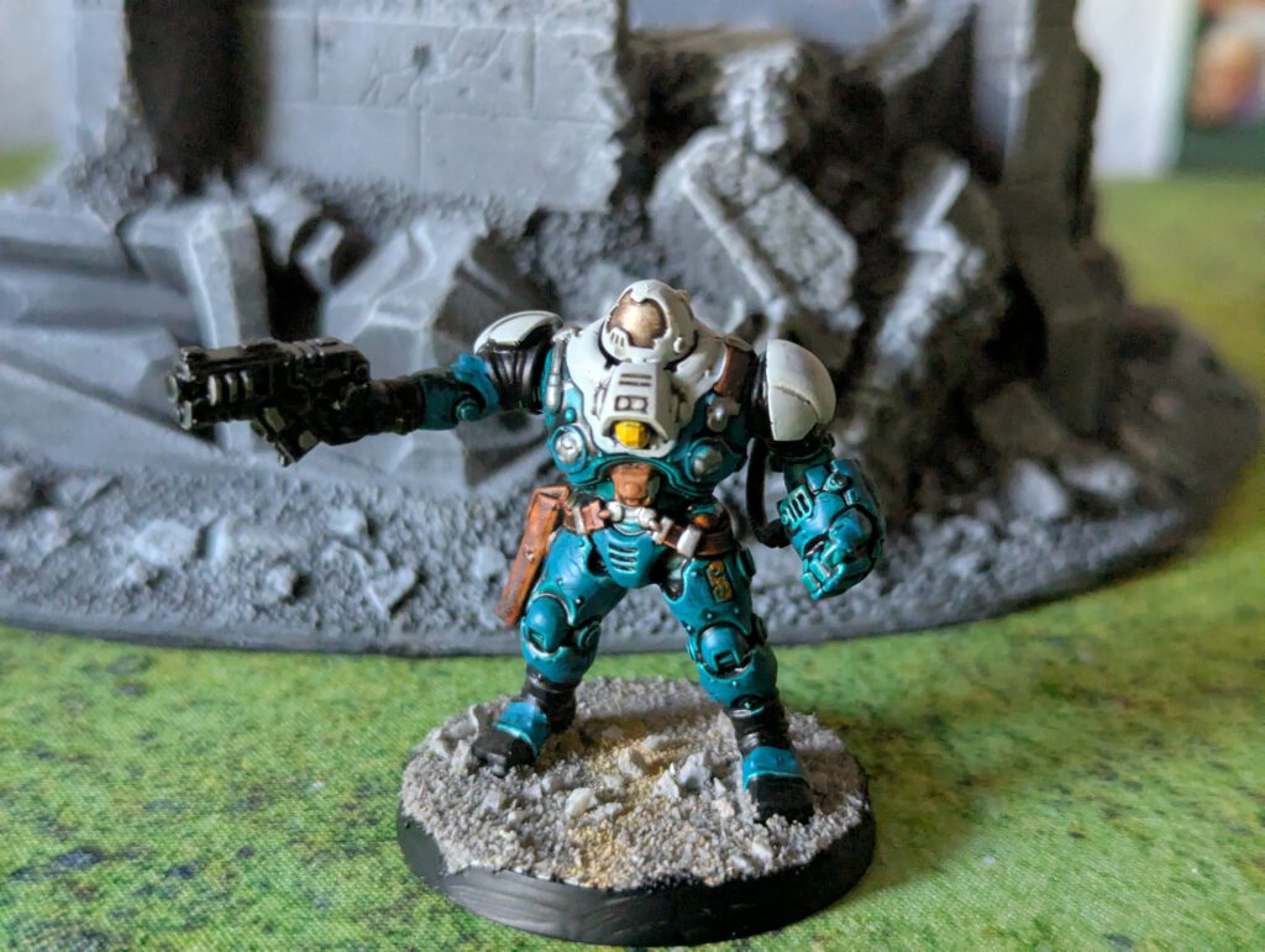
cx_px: 632
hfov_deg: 39.6
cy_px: 476
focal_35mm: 48
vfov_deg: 30.3
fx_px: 1757
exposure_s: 1/64.3
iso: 1296
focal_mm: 6.81
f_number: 1.85
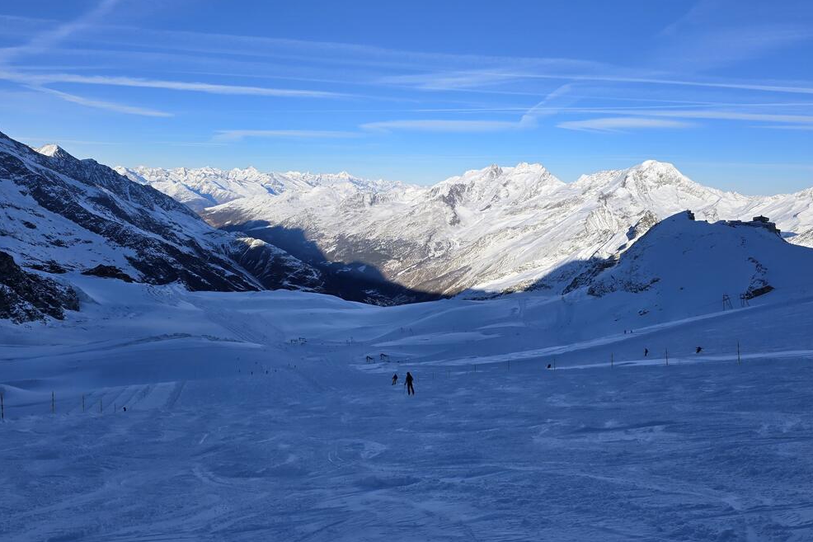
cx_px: 408
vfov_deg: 51.3
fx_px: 564
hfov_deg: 71.5
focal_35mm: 25
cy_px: 275
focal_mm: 6.3
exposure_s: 1/960
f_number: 1.7
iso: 12
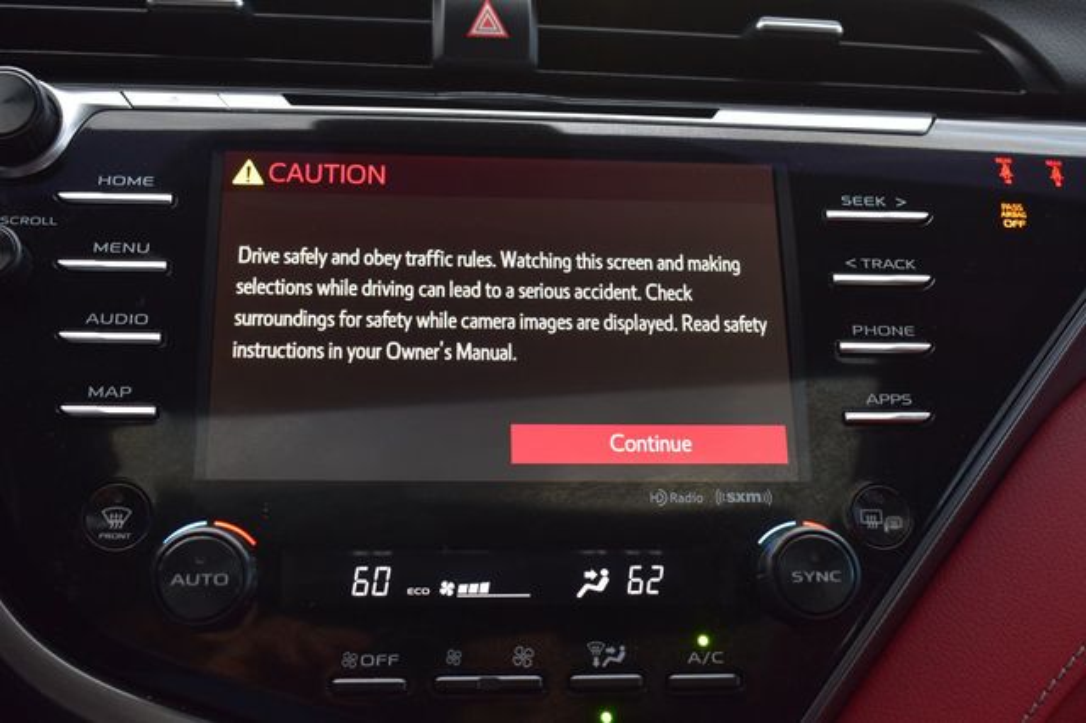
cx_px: 543
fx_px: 1266
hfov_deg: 46.4
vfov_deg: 31.9
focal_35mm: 42
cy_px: 362
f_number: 6.3
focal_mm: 28
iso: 400
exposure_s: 1/15
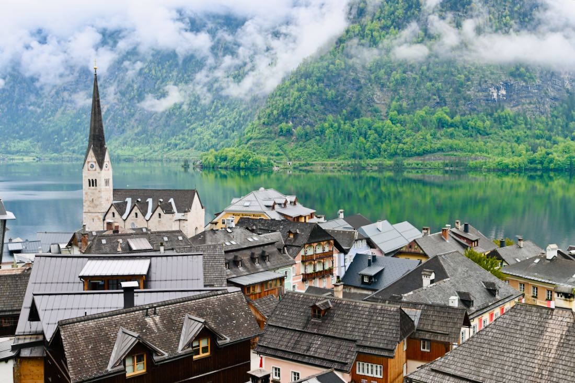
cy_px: 192
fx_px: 575
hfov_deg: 53.1
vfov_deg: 36.9
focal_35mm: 36
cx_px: 288
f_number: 4
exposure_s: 1/250
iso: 220
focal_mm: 24
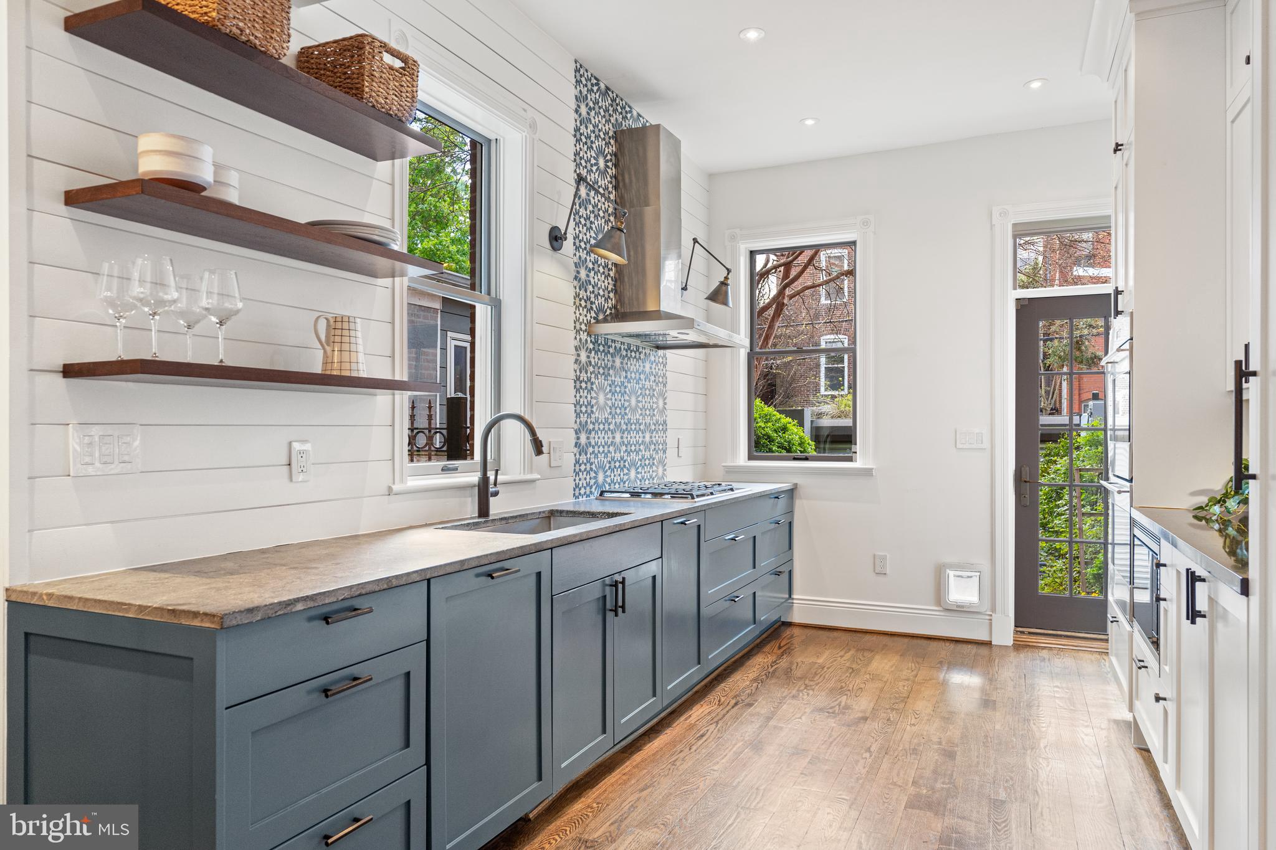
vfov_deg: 53.1
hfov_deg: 73.7
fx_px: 851
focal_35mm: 24
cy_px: 425
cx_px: 638
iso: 800
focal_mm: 24
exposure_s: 1/20
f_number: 5.6
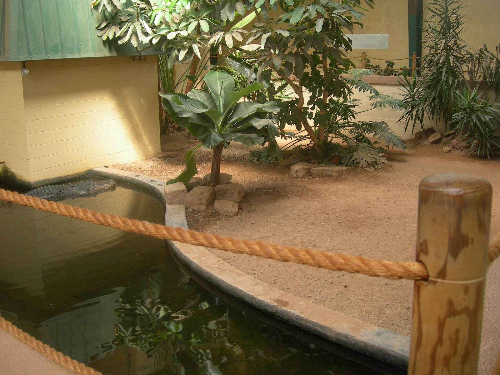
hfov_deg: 49.0
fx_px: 549
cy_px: 188
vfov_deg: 37.7
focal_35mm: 38
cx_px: 250
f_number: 2.8
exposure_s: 1/54.1
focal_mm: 7.8
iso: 50
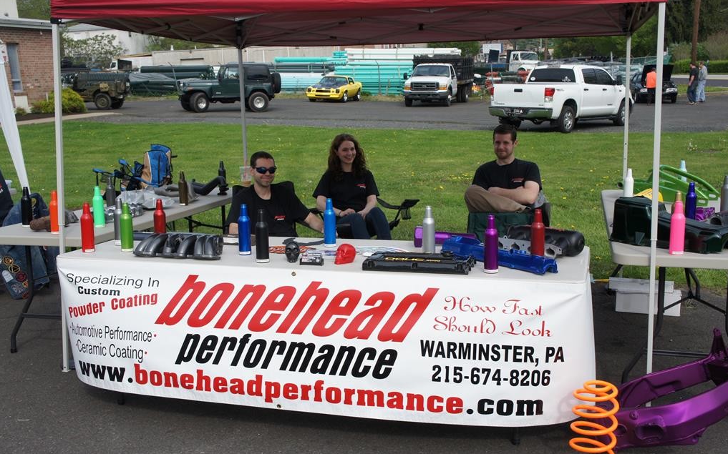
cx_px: 366
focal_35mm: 40
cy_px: 236
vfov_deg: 32.0
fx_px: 793
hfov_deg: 49.3
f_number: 8
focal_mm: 26
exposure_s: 1/320
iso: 200
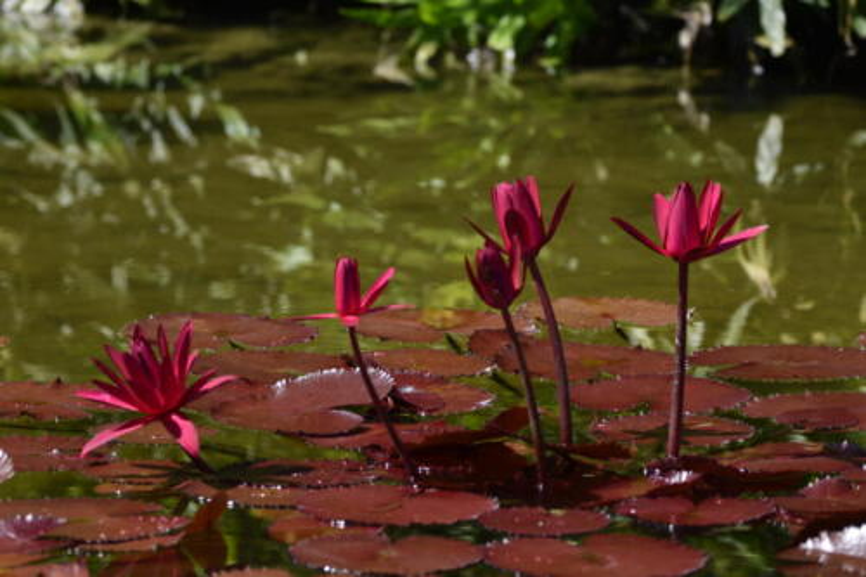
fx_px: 8296
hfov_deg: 6.0
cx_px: 433
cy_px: 288
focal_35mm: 345
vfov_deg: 4.0
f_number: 5.3
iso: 100
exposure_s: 1/500
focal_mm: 230
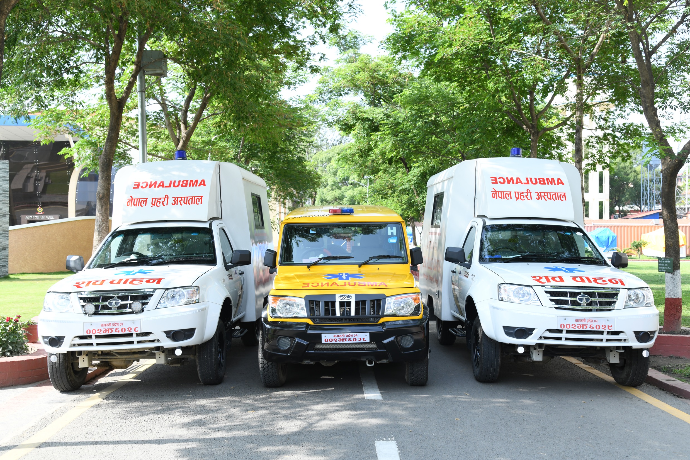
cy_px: 230
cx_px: 345
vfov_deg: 35.1
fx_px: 728
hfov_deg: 50.7
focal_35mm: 38
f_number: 7.1
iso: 400
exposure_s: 1/200
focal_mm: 38
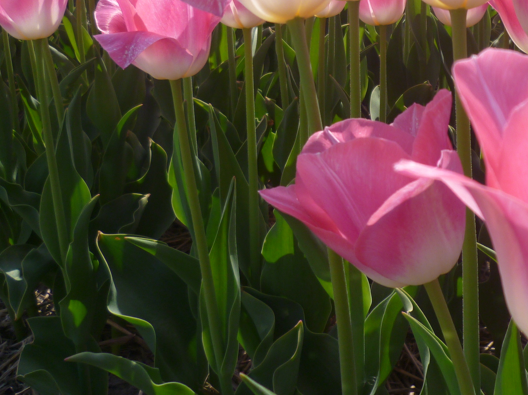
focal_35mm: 53
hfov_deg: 35.6
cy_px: 26
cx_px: 379
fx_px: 808
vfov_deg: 26.4
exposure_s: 1/1000
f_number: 2.8
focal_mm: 5
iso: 80
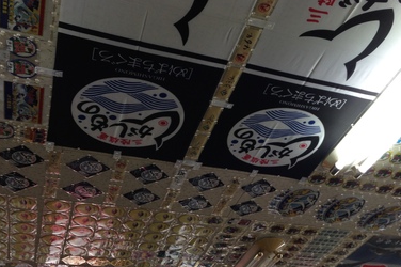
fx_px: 590
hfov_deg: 37.1
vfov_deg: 25.0
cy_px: 214
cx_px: 268
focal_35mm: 53
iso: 50
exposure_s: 1/40
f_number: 2.4
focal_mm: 4.12
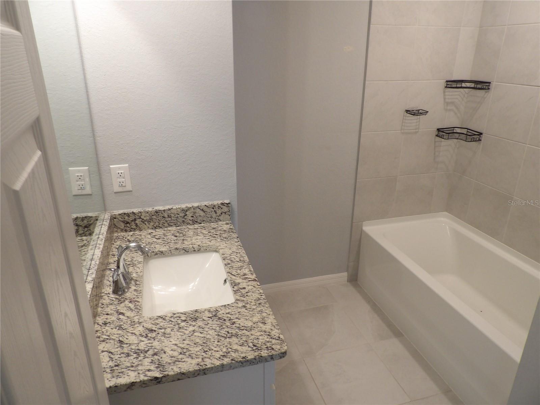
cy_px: 202
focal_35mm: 24
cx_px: 270
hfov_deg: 71.6
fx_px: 374
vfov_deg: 56.8
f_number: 3.2
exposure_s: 1/29
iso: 200
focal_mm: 4.3
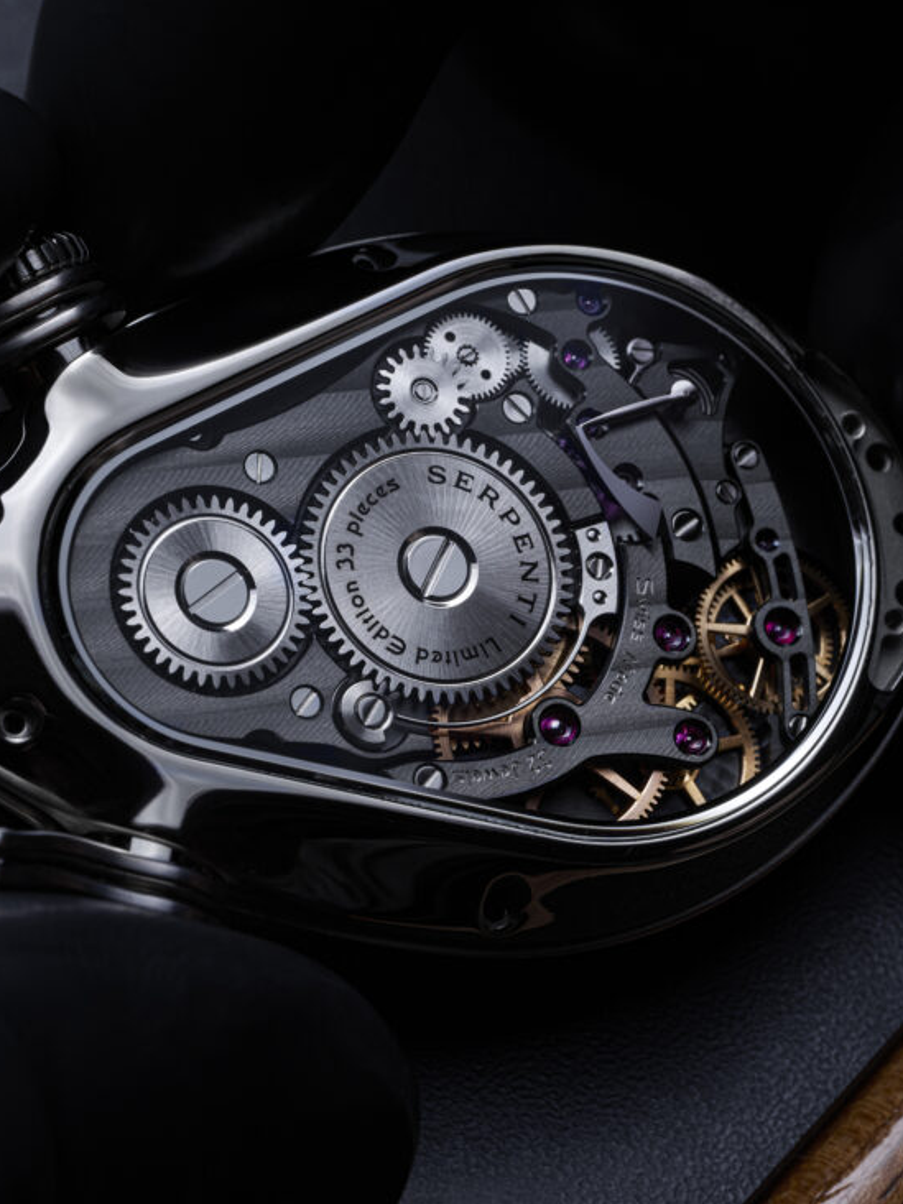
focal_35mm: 142
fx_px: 4939
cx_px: 438
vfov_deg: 13.9
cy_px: 709
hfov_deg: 10.4
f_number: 22
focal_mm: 105
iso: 100
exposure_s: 1/125
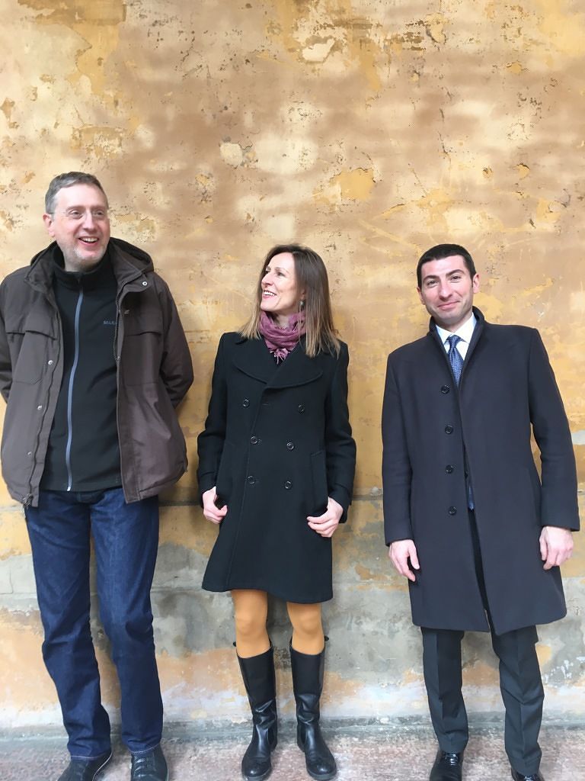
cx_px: 292
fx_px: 653
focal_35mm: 29
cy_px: 390
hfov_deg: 48.2
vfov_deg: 61.7
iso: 25
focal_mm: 4.15
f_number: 2.2
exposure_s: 1/33
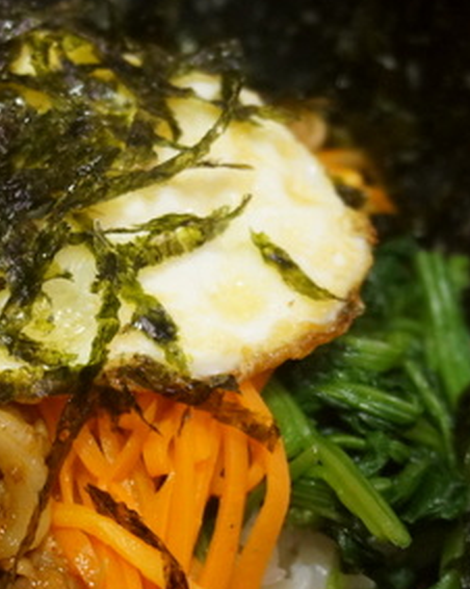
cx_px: 10
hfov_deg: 16.9
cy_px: 344
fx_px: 1549
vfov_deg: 21.5
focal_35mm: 89
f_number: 4.5
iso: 1600
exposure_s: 1/60
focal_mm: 28
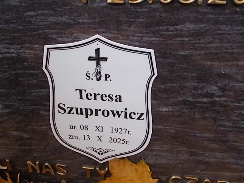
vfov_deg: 53.1
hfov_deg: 67.3
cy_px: 92
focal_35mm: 26
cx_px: 122
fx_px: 183
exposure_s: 1/100
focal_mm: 4.6
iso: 80
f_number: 3.2
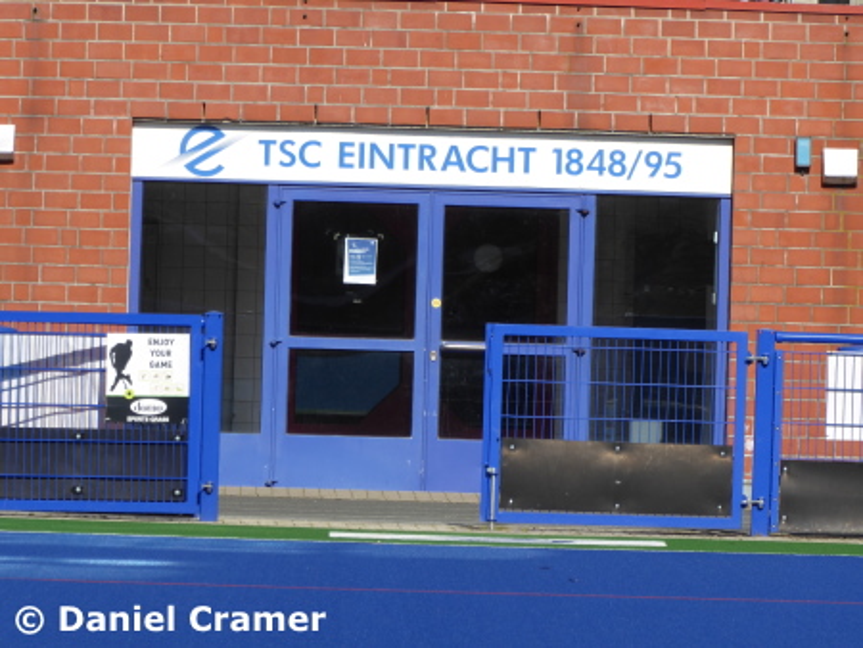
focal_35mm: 465
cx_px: 432
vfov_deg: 3.2
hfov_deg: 4.3
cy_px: 324
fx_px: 11599
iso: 80
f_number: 6
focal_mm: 83.4
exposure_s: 1/320
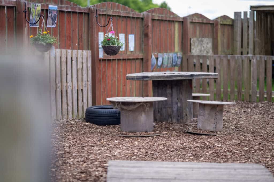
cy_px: 91
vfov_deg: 16.3
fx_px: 639
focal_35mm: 84
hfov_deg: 24.2
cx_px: 137
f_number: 1.2
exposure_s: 1/2000
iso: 320
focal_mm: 56
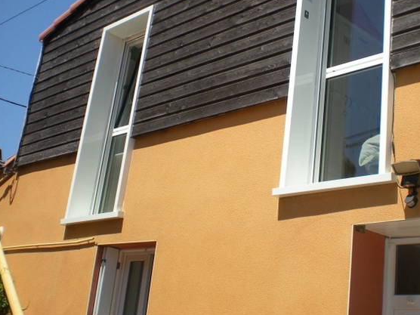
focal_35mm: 54
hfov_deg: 35.1
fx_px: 655
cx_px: 294
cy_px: 107
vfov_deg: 26.9
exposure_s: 1/525
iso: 89
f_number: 4.6
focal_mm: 6.3
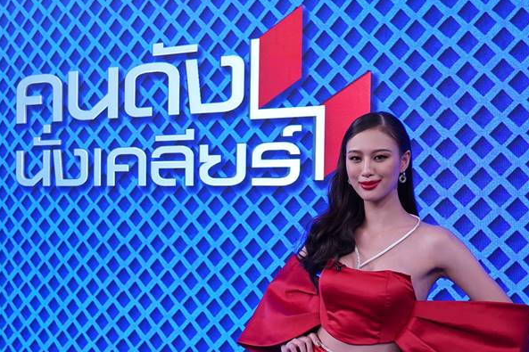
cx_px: 242
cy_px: 233
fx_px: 793
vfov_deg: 24.9
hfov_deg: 36.9
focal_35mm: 54
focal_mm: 27
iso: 1250
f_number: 4.5
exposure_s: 1/125
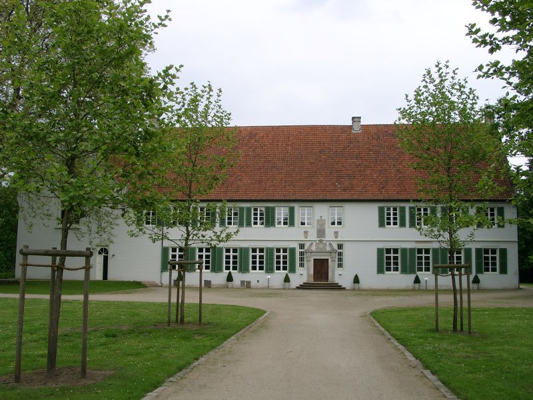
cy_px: 200
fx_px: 524
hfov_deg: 54.0
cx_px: 266
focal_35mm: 34
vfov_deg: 41.8
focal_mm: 7.13
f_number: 4
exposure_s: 1/362
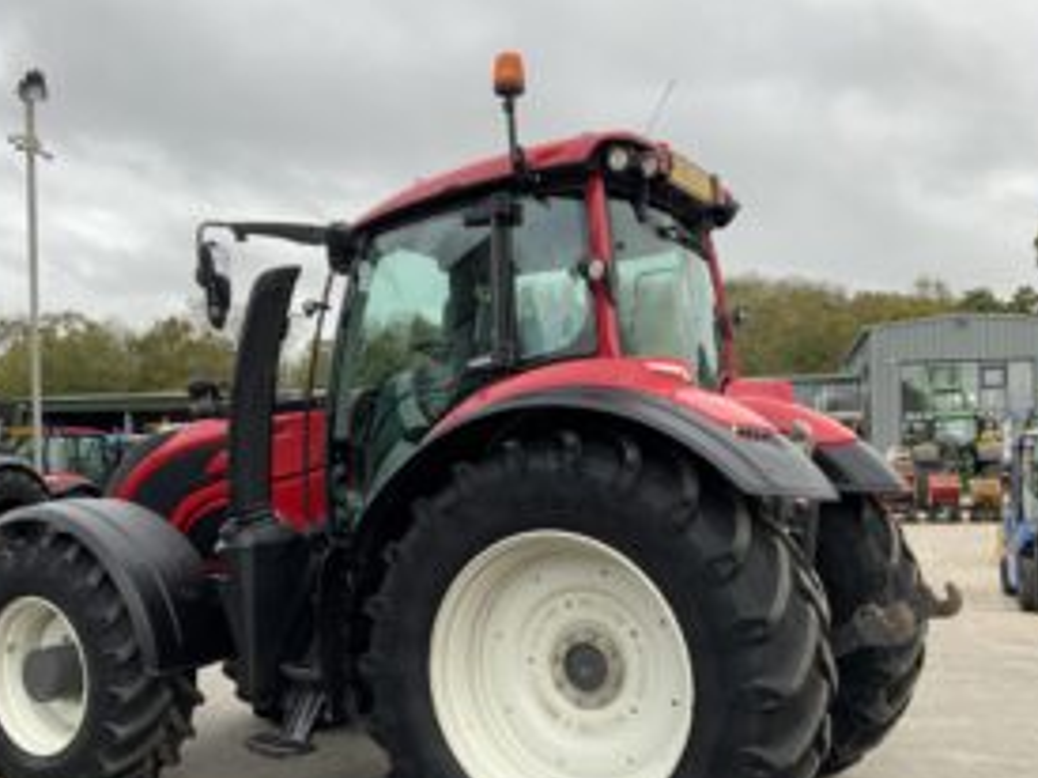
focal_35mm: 38
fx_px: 1139
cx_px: 506
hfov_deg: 49.0
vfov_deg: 37.4
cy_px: 499
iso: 16
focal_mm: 3
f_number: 1.8
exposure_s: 1/122
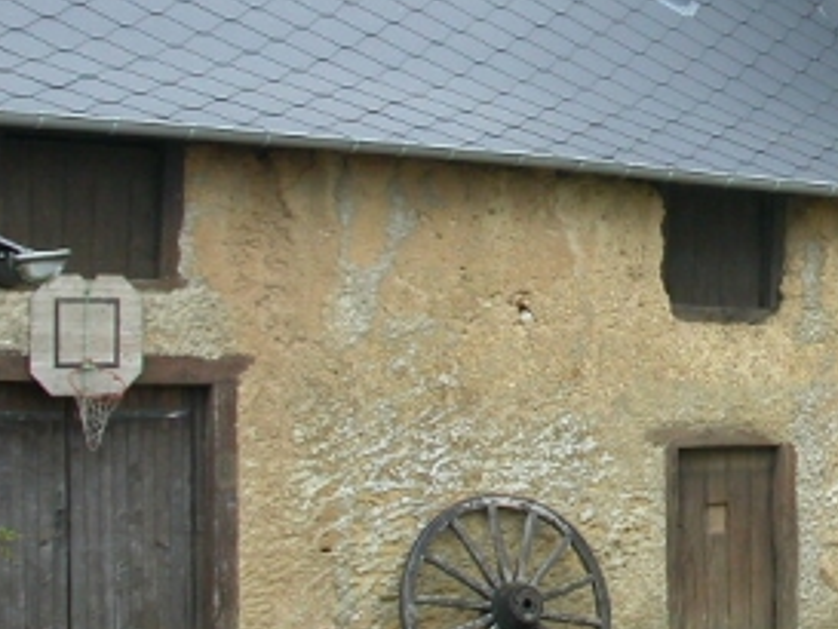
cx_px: 801
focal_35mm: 95
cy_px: 172
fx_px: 2301
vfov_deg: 15.5
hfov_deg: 20.1
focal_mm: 7.85
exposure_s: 1/75.1
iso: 100
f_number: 3.7
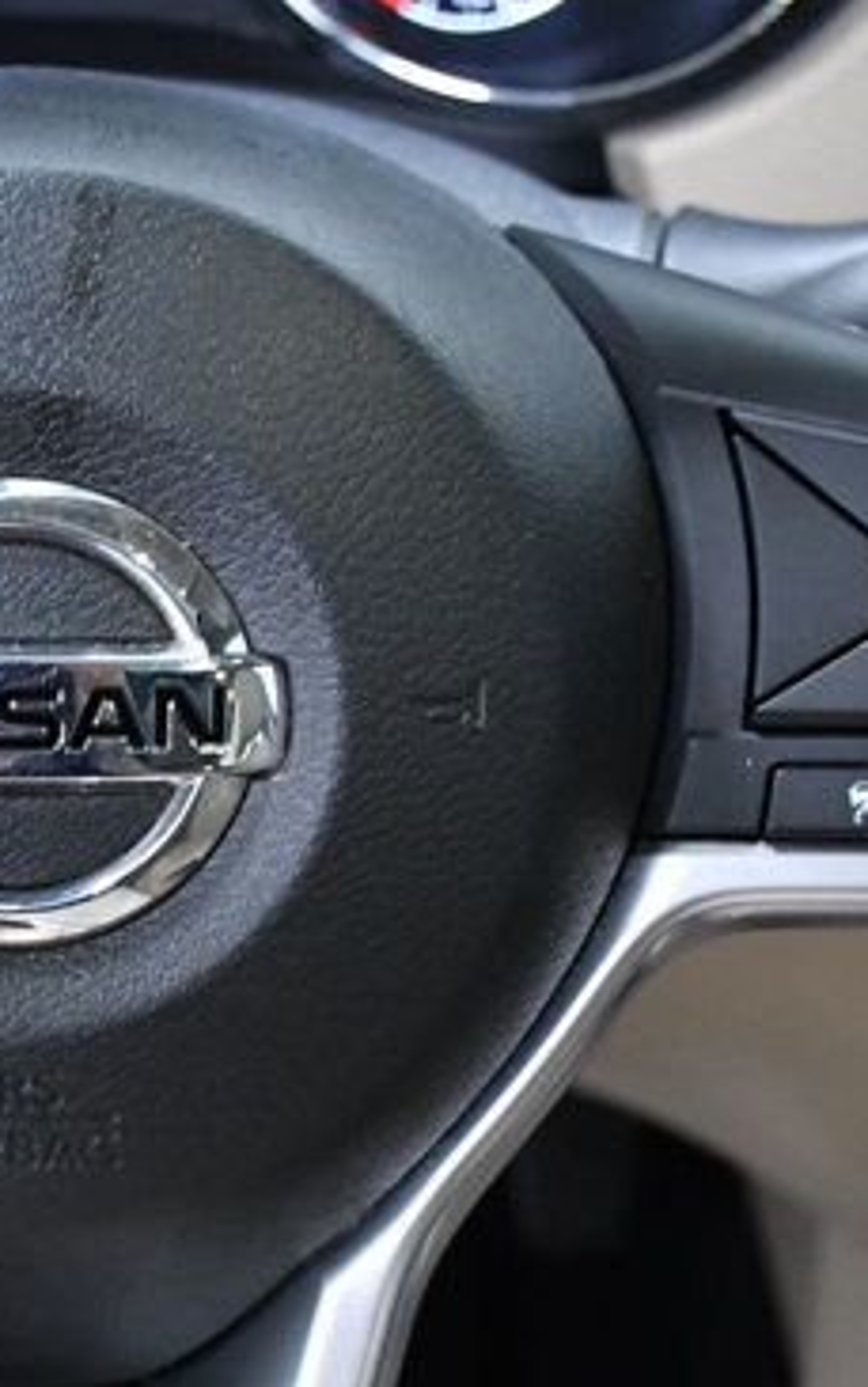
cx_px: 34
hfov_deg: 13.8
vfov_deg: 21.8
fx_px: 3555
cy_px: 1107
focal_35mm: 94
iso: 2500
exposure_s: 1/100
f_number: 5
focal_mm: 22
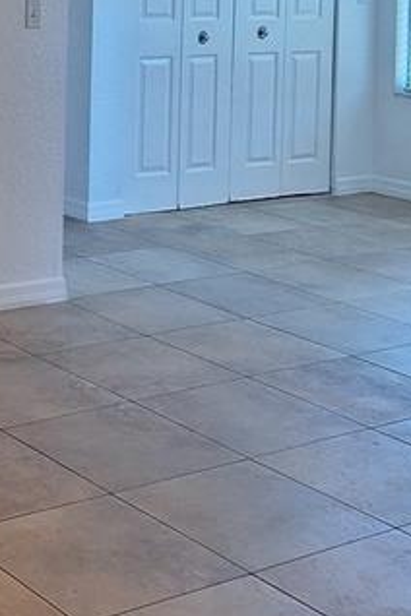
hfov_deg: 16.8
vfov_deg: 24.7
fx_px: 1319
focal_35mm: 77
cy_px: -46
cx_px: -109
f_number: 1.8
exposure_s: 1/120
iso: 64
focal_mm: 5.54
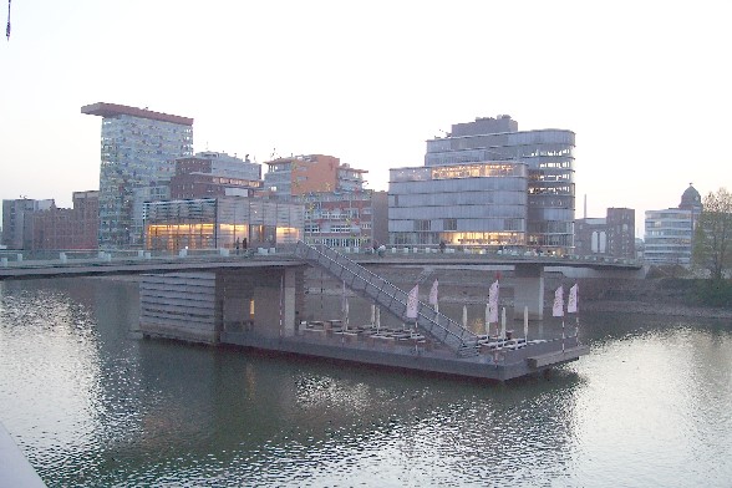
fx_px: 691
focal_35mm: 34
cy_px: 244
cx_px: 366
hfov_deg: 55.8
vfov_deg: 38.9
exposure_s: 1/30
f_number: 2.7
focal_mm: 5.6
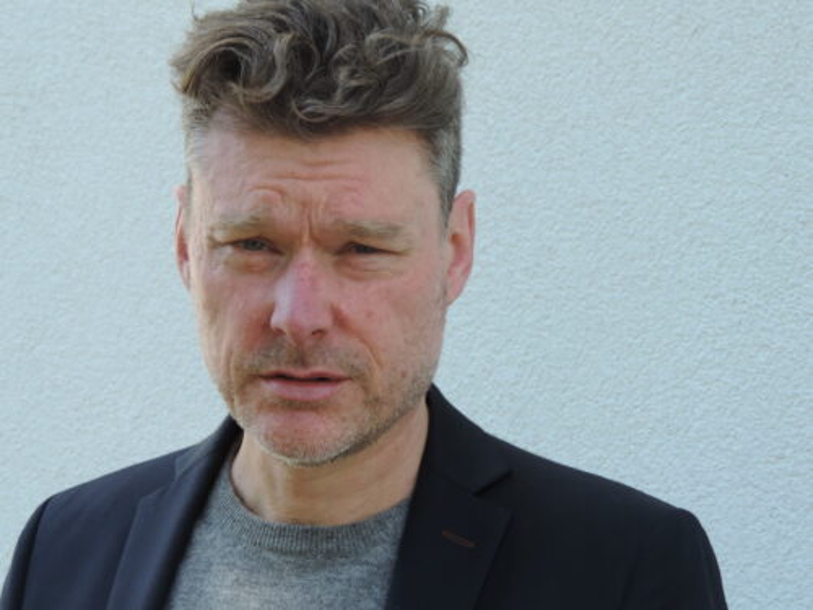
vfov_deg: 9.6
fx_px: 3640
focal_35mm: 155
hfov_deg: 12.7
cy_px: 305
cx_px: 406
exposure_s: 1/125
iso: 160
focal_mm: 27.6
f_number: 4.4
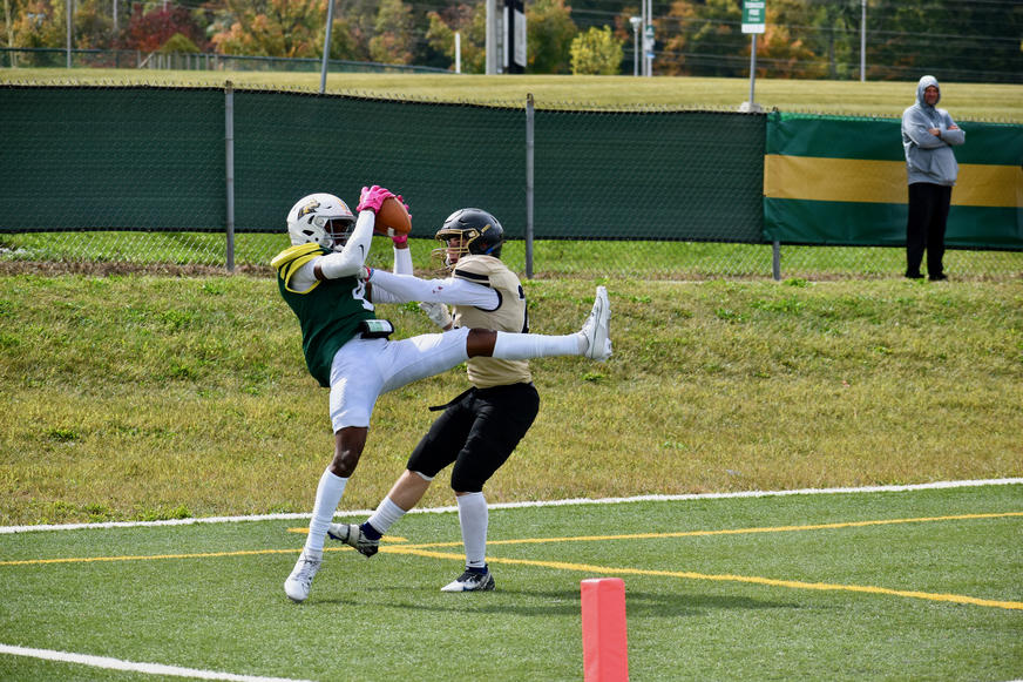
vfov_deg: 8.3
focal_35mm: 165
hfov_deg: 12.5
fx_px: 4688
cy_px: 341
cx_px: 512
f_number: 6.3
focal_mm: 110
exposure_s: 1/1600
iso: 400
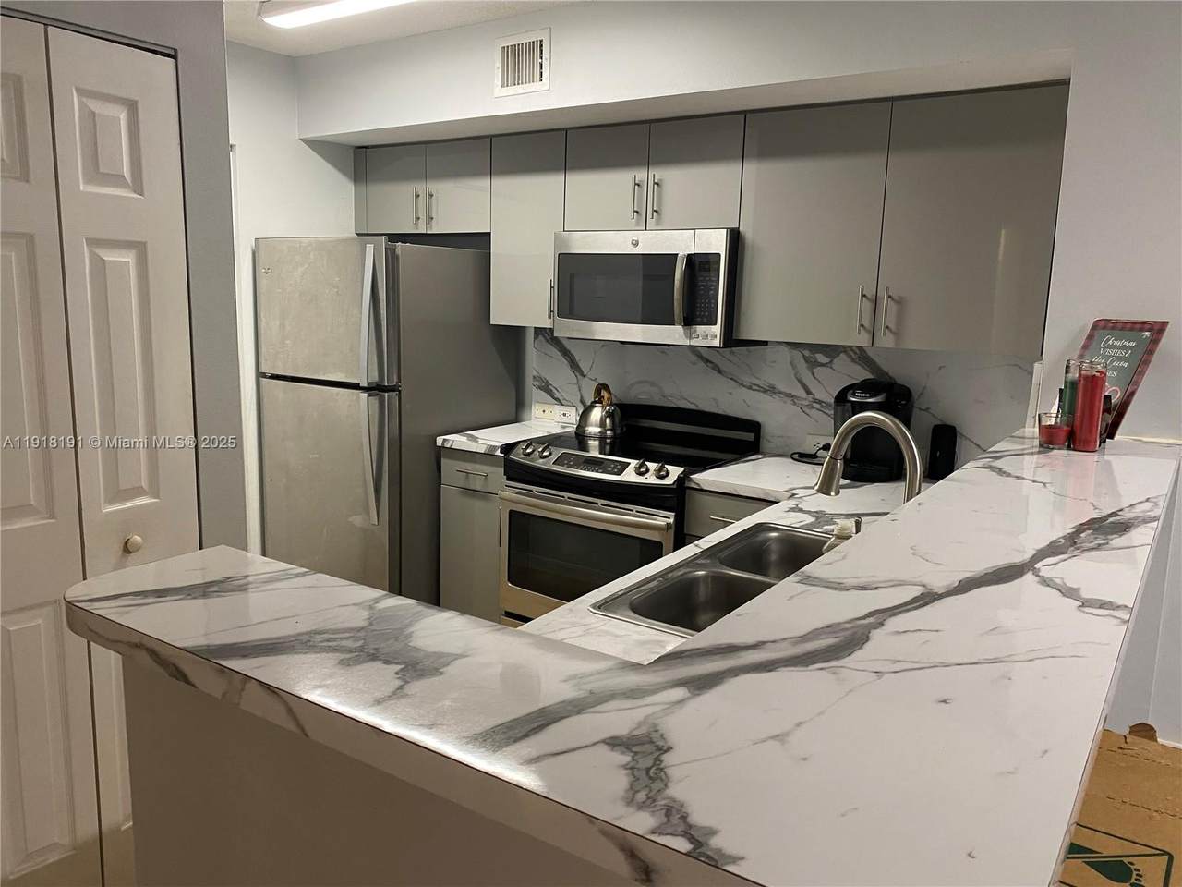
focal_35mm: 26
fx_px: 888
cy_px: 444
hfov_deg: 67.3
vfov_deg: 53.1
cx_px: 591
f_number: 1.8
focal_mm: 4.25
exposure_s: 1/60
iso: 125
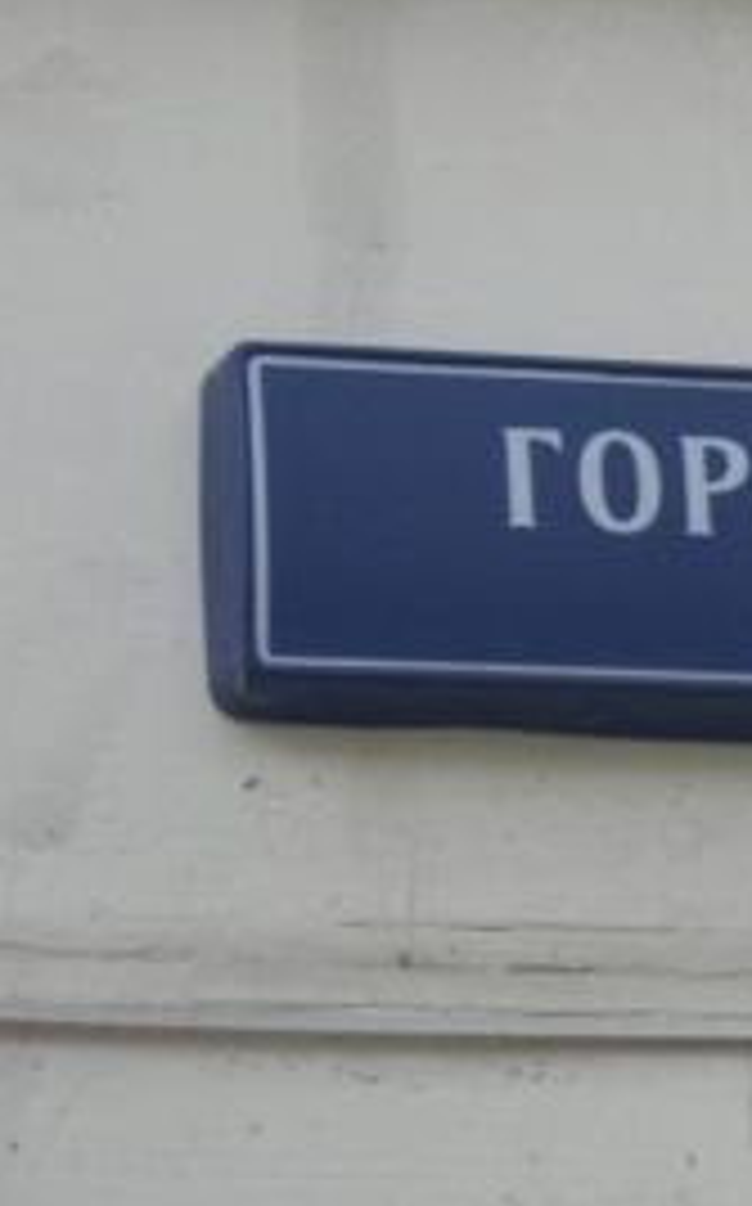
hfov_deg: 5.2
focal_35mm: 251
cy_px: 639
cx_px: 1135
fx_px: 8248
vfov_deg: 8.4
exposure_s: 1/100
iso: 64
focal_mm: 17.45
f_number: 5.2
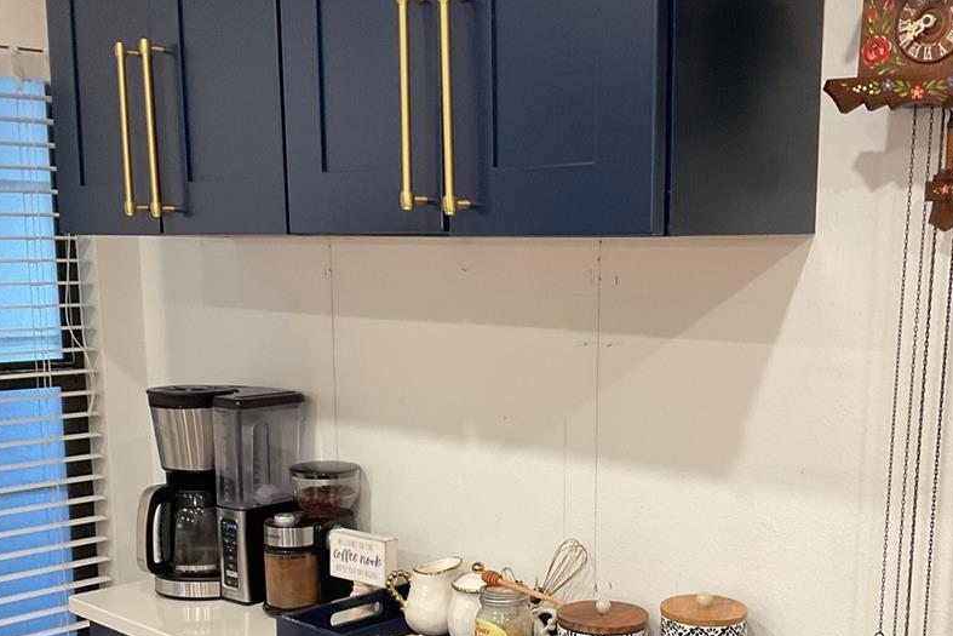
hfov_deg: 42.7
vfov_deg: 28.7
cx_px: 536
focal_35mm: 46
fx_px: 1218
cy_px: 493
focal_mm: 3
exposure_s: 1/60
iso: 100
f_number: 1.8
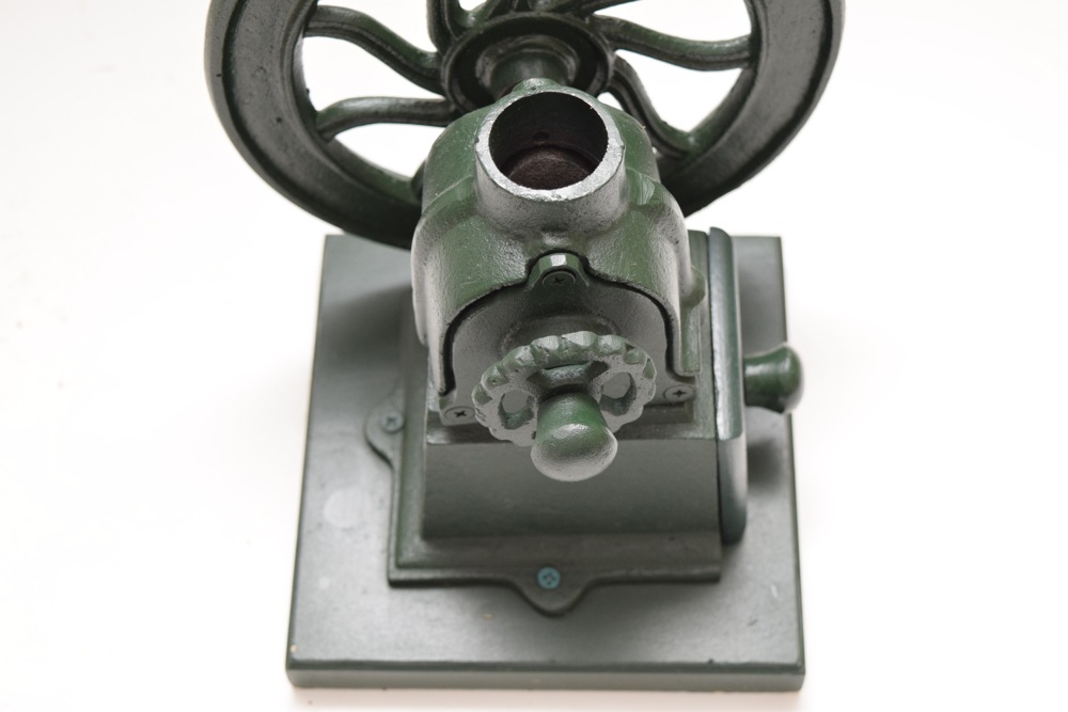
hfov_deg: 31.9
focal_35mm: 63
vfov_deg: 21.6
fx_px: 1869
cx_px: 534
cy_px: 356
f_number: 5.6
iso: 800
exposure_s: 1/100
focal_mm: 42
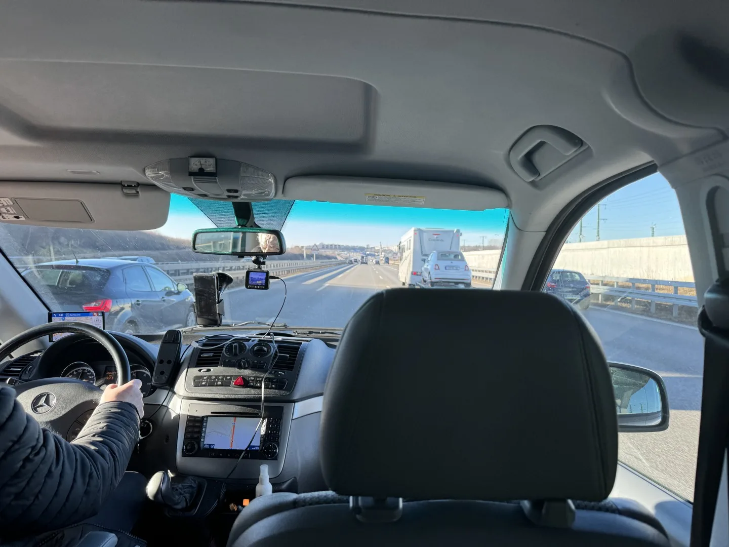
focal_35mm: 24
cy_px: 274
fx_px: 505
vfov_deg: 56.8
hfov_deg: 71.6
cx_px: 364
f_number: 1.78
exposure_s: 1/258
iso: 64
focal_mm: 6.86
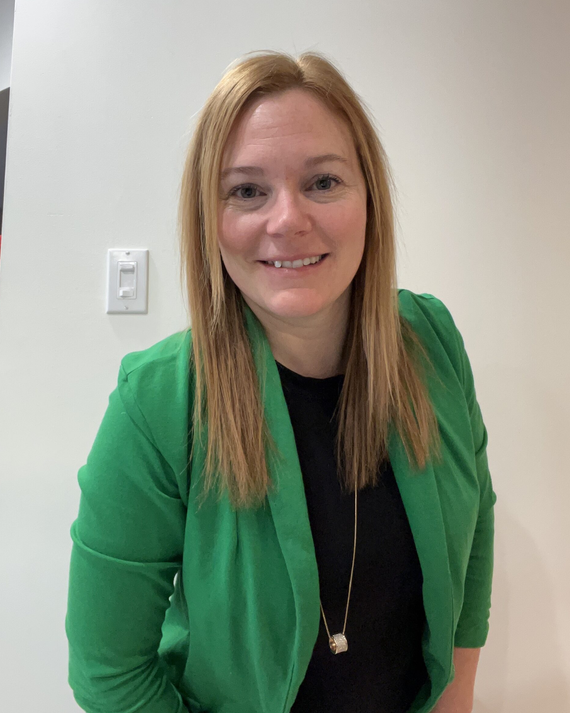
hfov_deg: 45.8
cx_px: 279
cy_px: 334
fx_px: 675
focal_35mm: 32
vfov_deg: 55.6
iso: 320
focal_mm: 2.71
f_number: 2.2
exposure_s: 1/40
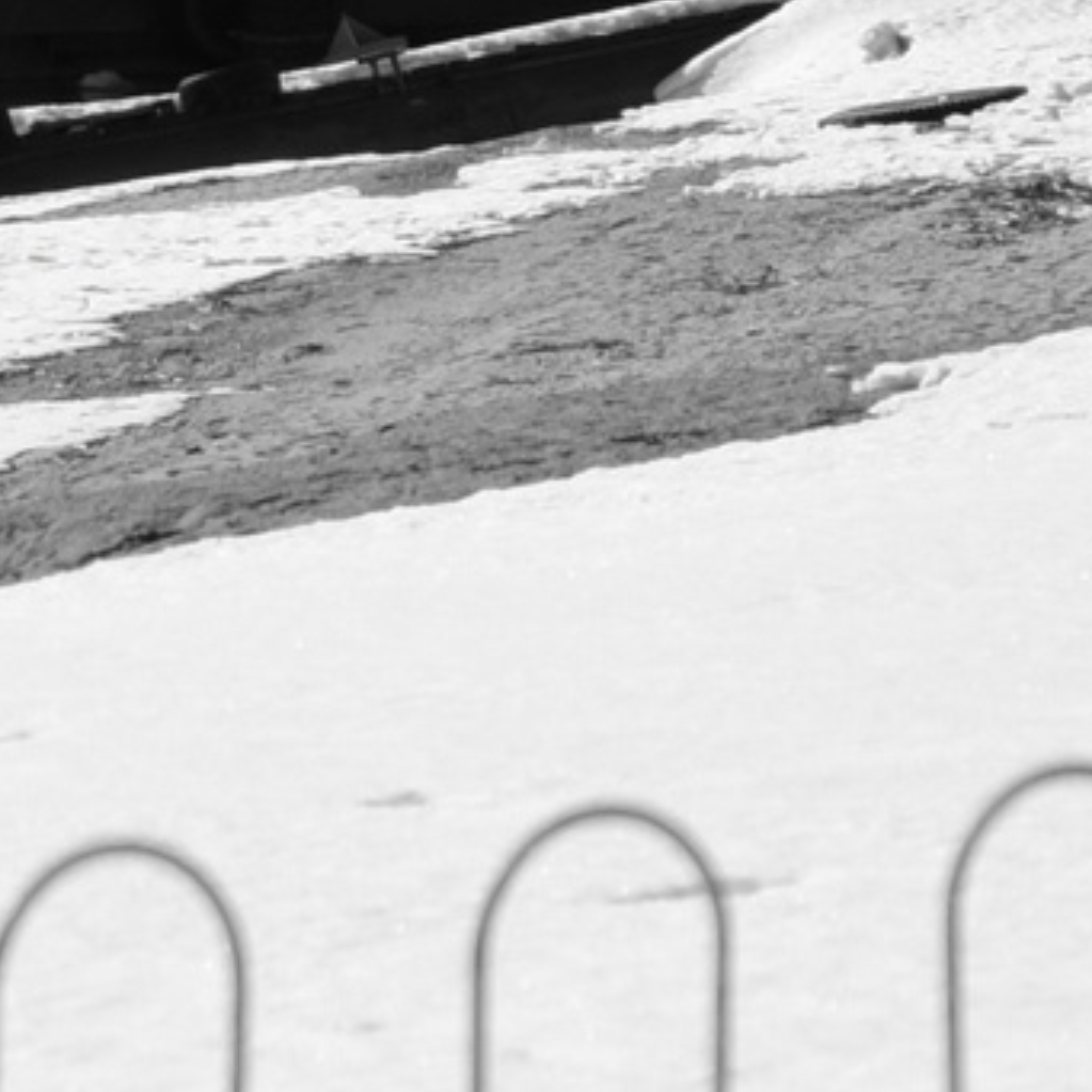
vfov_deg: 3.4
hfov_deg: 3.4
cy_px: -194
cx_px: -474
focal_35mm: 511
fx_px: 18238
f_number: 4
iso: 125
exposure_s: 1/2000
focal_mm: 80
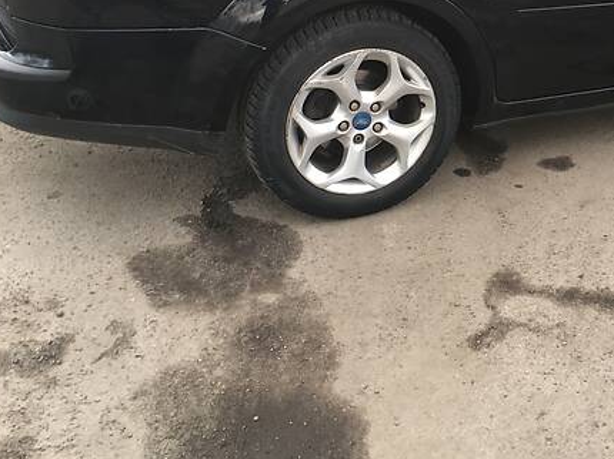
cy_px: 57
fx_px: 957
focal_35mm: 54
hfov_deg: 34.2
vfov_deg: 26.2
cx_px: 510
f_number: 2.2
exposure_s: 1/100
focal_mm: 4.2
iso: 32
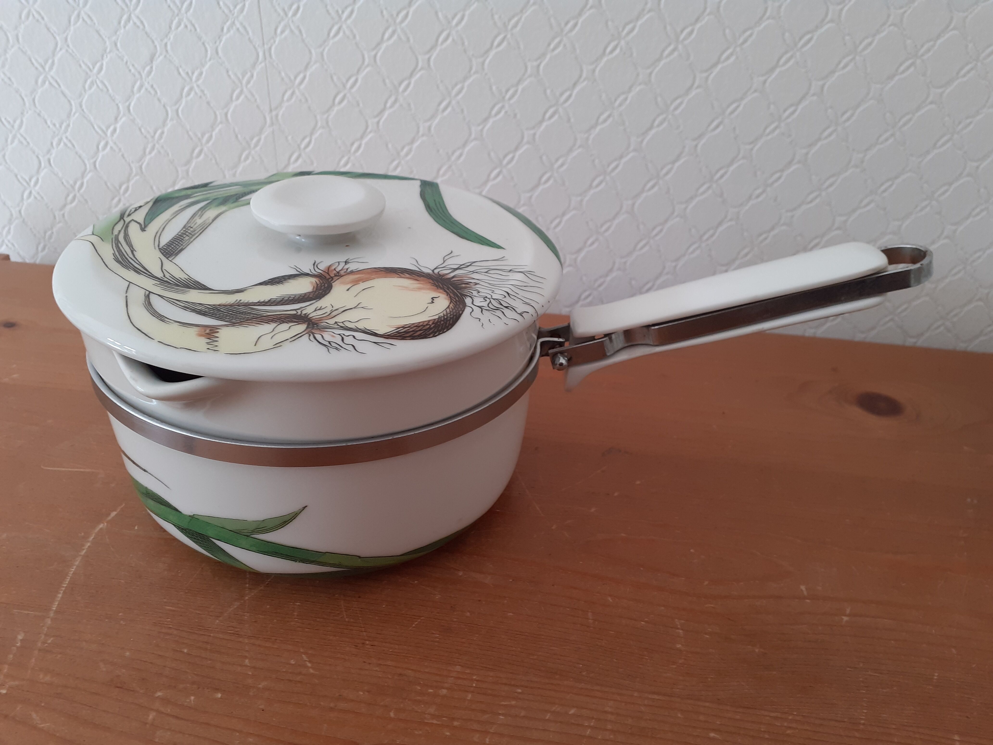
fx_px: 775
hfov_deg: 65.3
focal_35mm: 27
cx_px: 496
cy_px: 372
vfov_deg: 51.4
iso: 80
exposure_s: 1/100
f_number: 1.9
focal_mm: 3.6
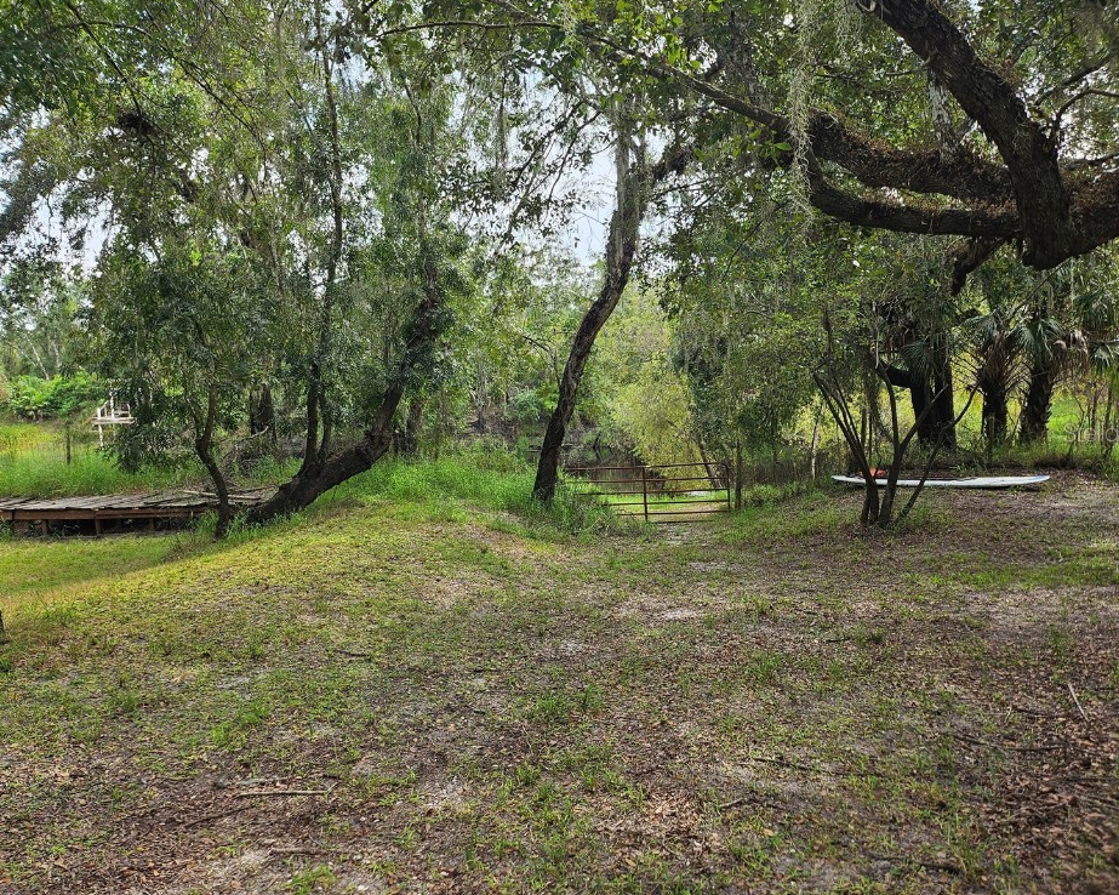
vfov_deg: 54.9
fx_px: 861
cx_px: 556
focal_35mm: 26
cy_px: 432
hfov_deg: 66.0
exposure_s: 1/430
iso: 50
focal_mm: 5
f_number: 1.8
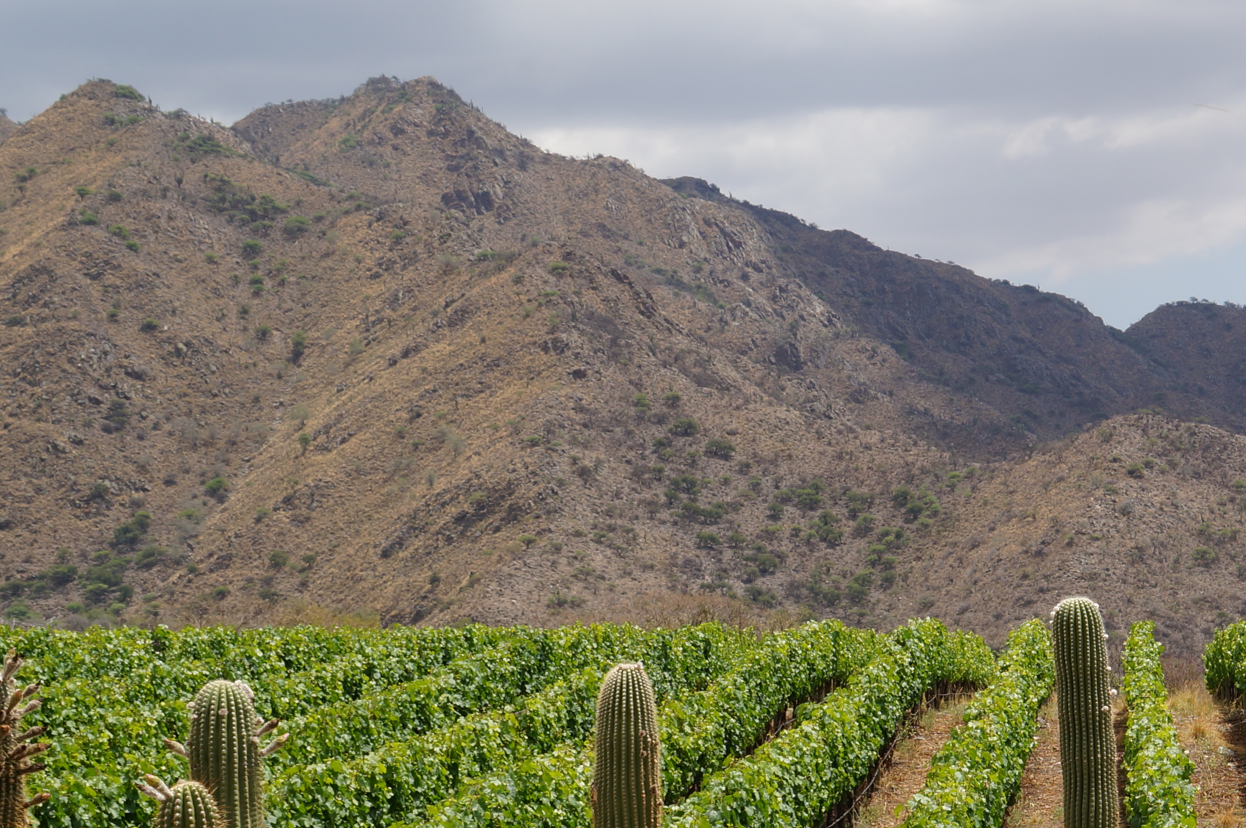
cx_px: 1065
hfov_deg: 17.8
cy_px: 727
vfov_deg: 11.9
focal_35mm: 114
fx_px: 3941
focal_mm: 42
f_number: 13
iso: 100
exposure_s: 1/125
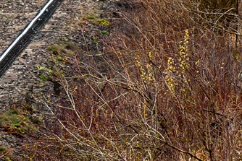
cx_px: -222
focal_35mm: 1579
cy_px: -101
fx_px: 10618
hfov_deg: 1.3
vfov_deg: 0.9
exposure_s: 1/200
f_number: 5.6
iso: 400
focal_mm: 220
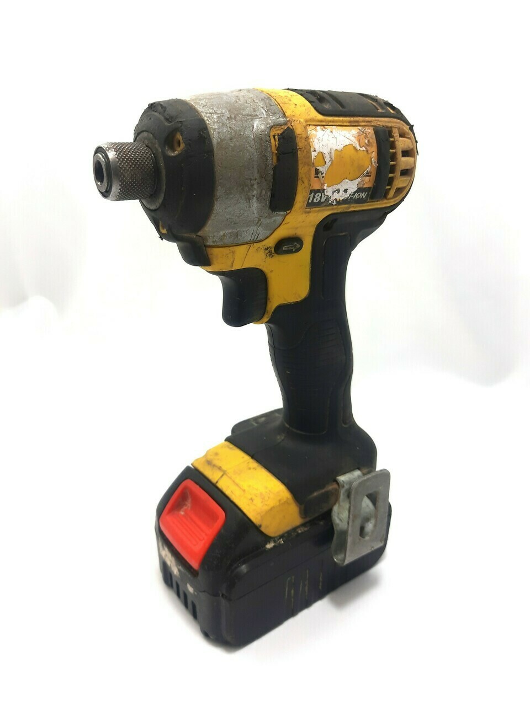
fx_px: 510
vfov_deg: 69.4
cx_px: 265
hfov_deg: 54.9
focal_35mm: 25
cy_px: 353
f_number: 2
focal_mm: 4.6
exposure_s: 1/100
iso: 32
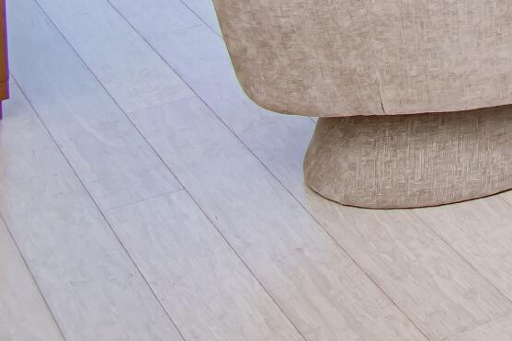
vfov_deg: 11.5
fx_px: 1379
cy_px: -492
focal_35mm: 97
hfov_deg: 13.6
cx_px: 1291
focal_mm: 12
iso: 400
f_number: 5.6
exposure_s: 1/125
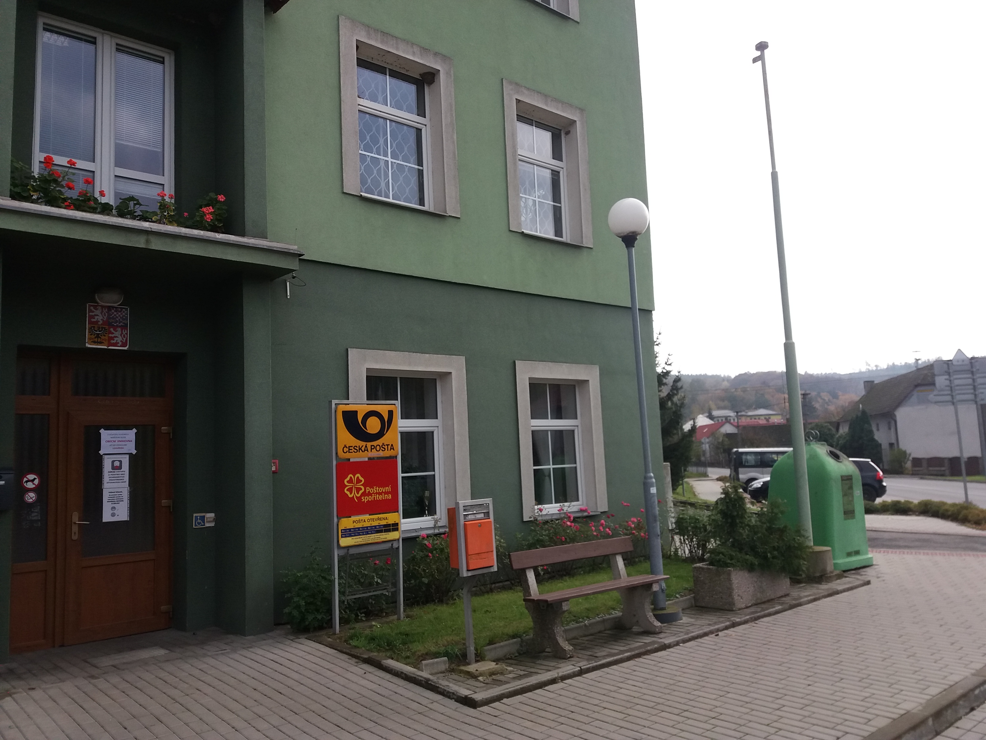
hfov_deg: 63.4
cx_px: 493
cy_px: 370
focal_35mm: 28
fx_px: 798
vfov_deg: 49.7
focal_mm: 3.7
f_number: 1.9
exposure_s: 1/564
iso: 64
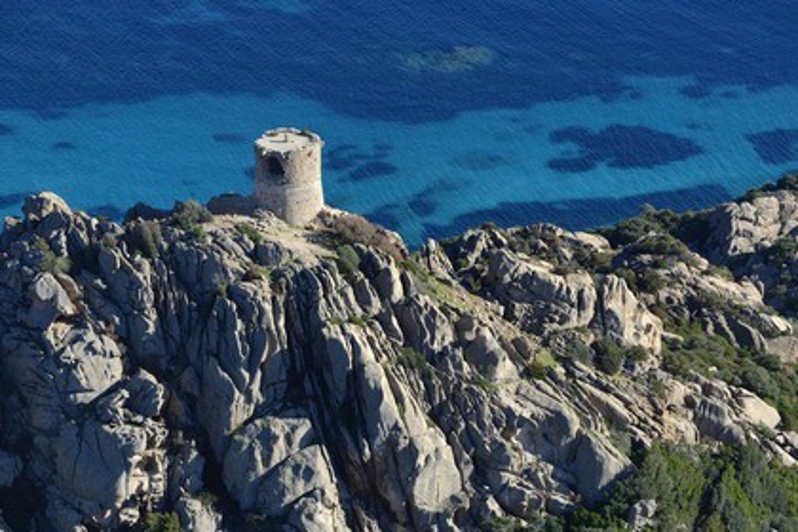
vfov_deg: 9.1
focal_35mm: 150
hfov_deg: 13.7
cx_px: 399
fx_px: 3325
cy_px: 266
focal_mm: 150
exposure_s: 1/800
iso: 400
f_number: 8
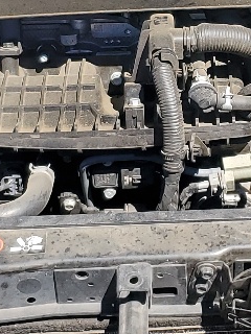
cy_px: 102
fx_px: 1257
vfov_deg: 15.1
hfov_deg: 11.3
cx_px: 243
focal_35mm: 130
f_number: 1.5
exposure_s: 1/1667
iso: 50
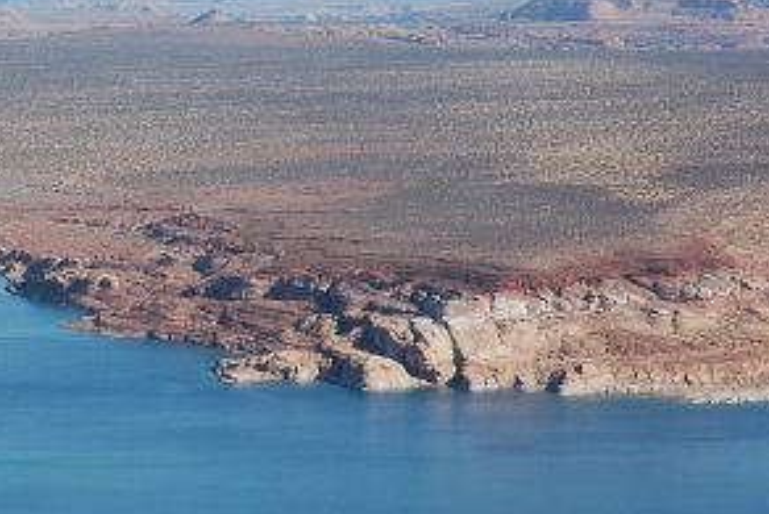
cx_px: -161
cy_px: 348
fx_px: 4744
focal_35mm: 222
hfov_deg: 9.1
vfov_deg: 6.2
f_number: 10
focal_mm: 60
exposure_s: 1/320
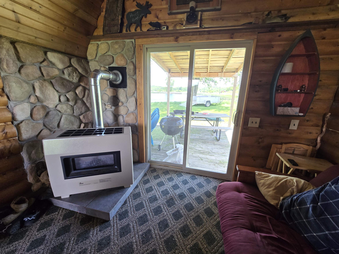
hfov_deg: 106.2
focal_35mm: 13
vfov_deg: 89.9
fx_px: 127
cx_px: 170
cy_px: 127
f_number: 2.2
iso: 160
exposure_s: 1/100
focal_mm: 2.2
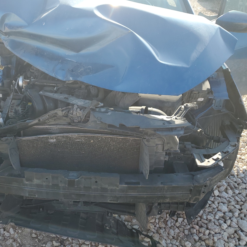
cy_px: 122
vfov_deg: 52.5
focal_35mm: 31
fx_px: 250
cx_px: 88
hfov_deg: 51.8
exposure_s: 1/909
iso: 50
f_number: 1.5
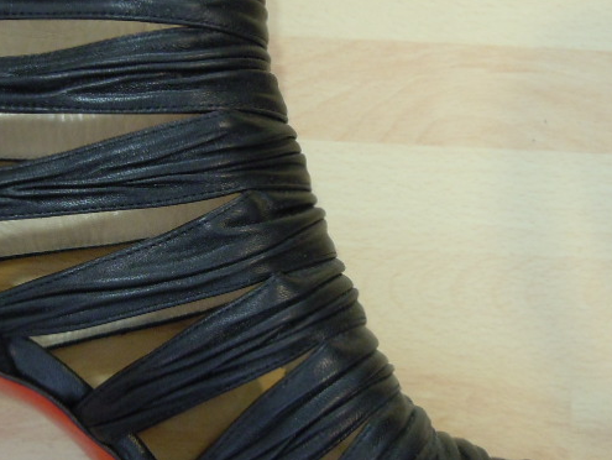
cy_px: 279
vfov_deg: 23.6
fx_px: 1097
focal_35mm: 62
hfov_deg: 30.6
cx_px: 151
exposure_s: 1/13
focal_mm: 5.4
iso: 400
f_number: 3.5
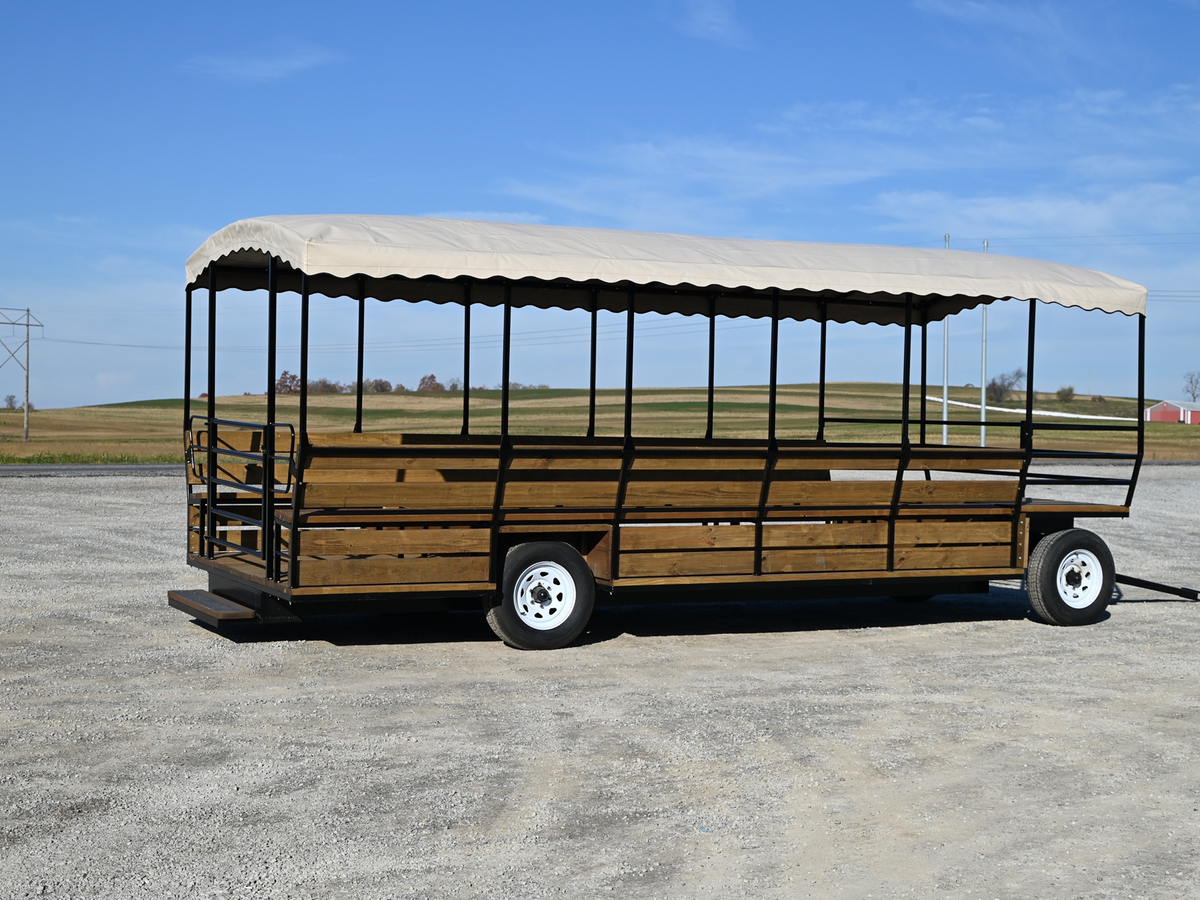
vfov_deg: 26.6
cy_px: 451
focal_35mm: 55
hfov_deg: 34.9
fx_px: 1907
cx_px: 578
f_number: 8
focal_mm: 50
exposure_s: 1/500
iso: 100
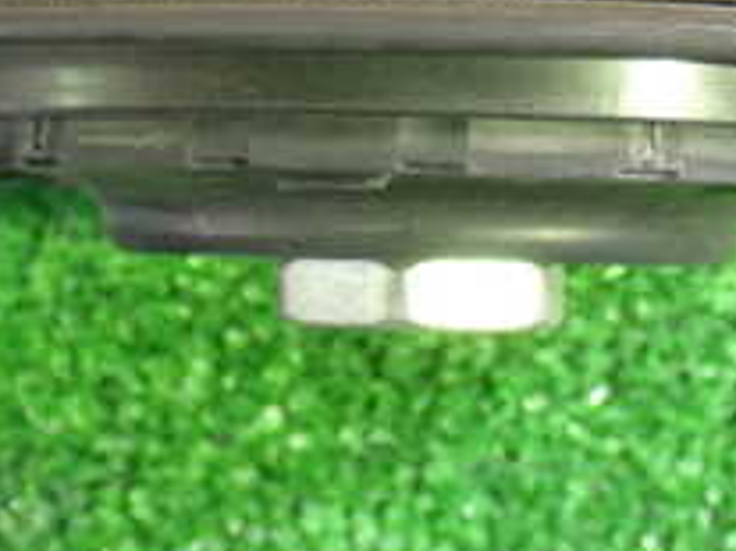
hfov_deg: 16.5
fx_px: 2529
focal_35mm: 119
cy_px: -132
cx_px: 519
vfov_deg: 12.1
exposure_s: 1/13
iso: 800
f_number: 2.8
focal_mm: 7.31
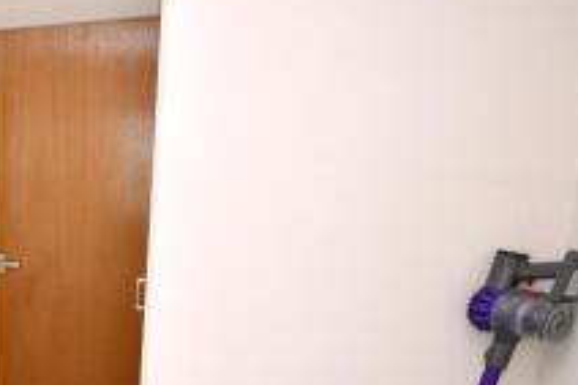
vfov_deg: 33.7
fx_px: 596
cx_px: -19
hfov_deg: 43.2
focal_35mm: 37
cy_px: 351
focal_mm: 11
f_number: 4.8
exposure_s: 1/15
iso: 100
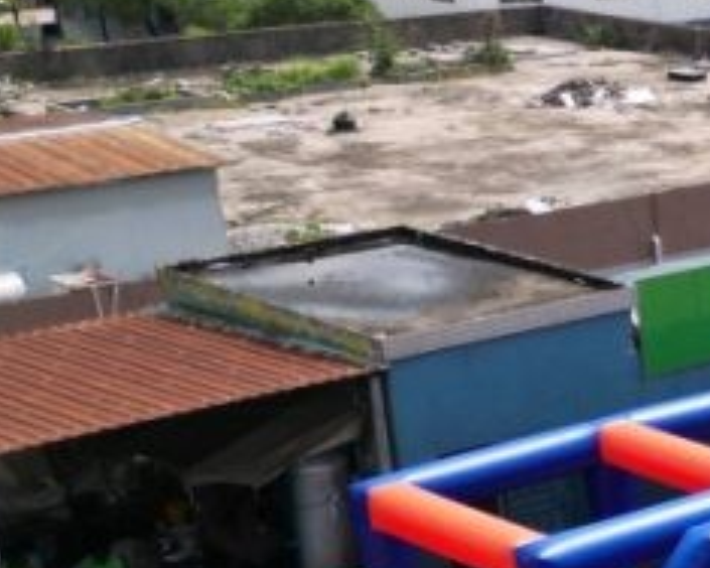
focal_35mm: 102
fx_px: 2143
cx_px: 1387
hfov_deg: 15.4
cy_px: 438
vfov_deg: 15.0
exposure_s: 1/4000
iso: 200
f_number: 1.7
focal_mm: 6.72
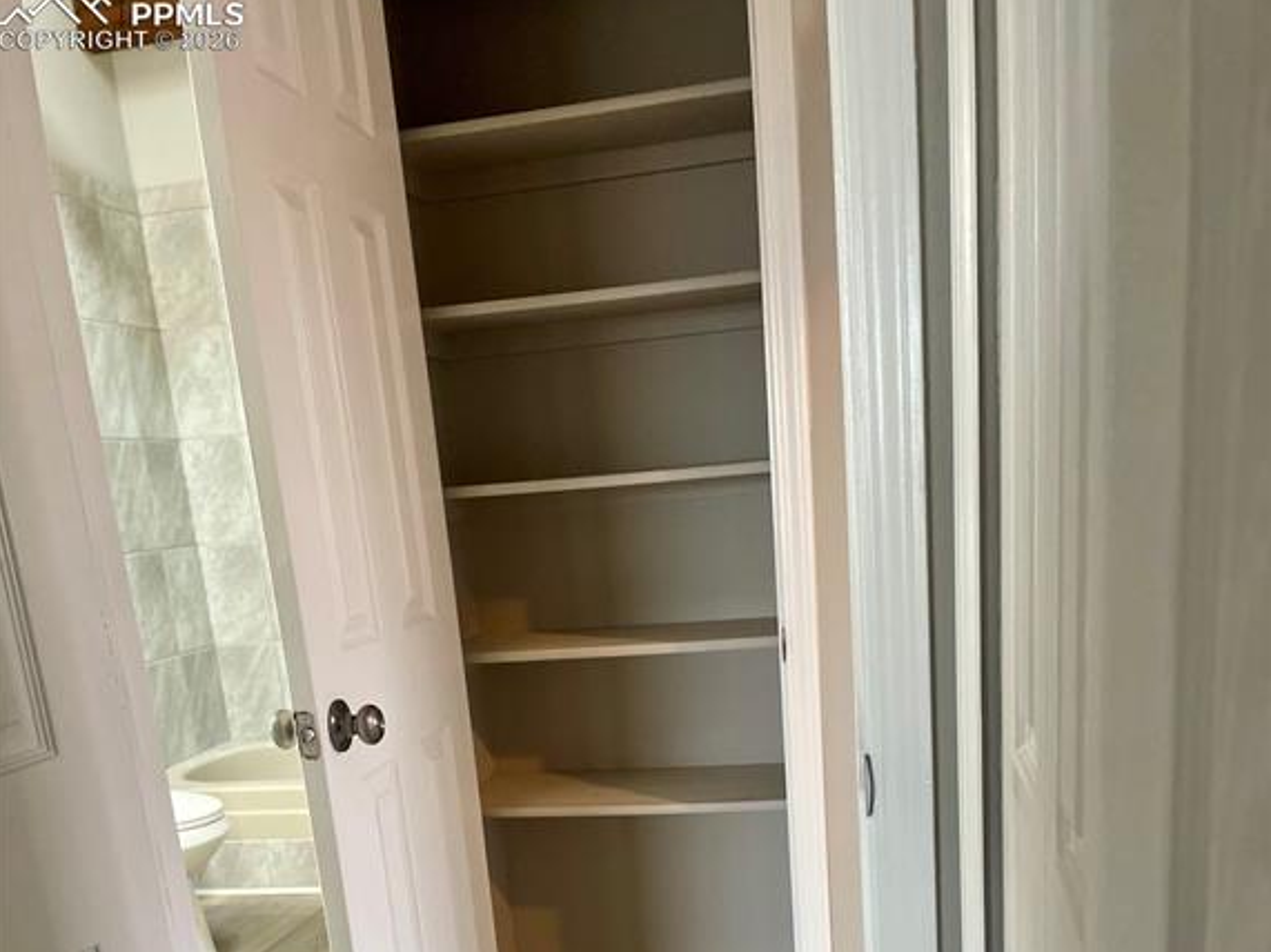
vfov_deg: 38.3
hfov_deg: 52.6
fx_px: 1285
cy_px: 834
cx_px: 634
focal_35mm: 35
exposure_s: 1/60
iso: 250
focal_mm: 4.2
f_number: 1.6
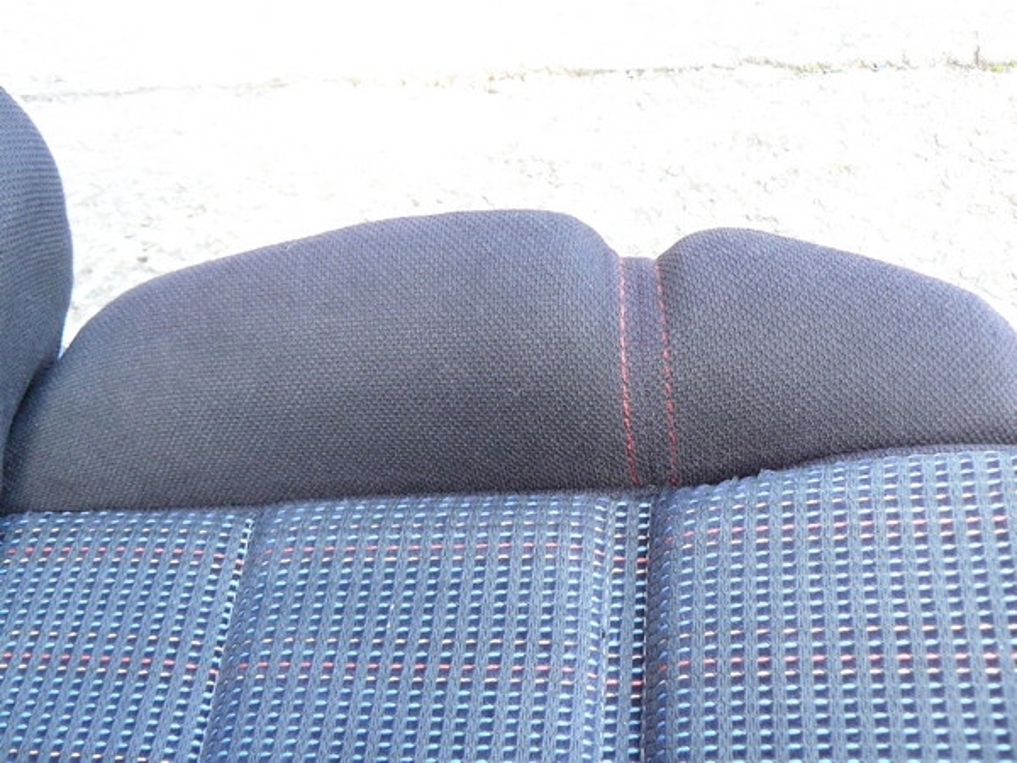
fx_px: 1058
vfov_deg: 39.7
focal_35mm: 36
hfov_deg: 51.4
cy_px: 382
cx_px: 508
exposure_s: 1/25
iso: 200
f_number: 2.8
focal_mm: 6
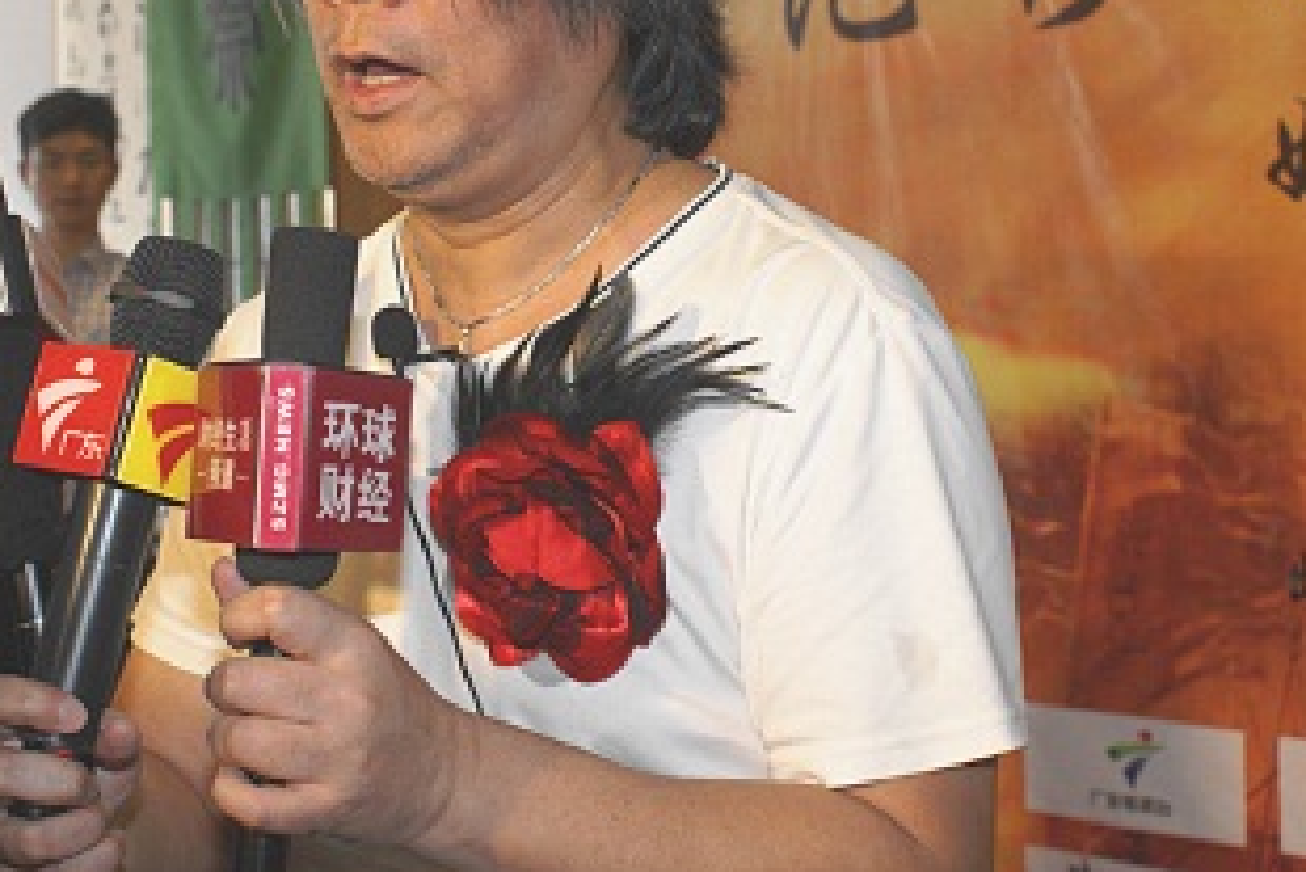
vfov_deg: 21.5
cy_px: 249
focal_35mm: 63
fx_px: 2286
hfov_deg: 31.8
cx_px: 573
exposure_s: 1/100
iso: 800
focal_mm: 26
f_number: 5
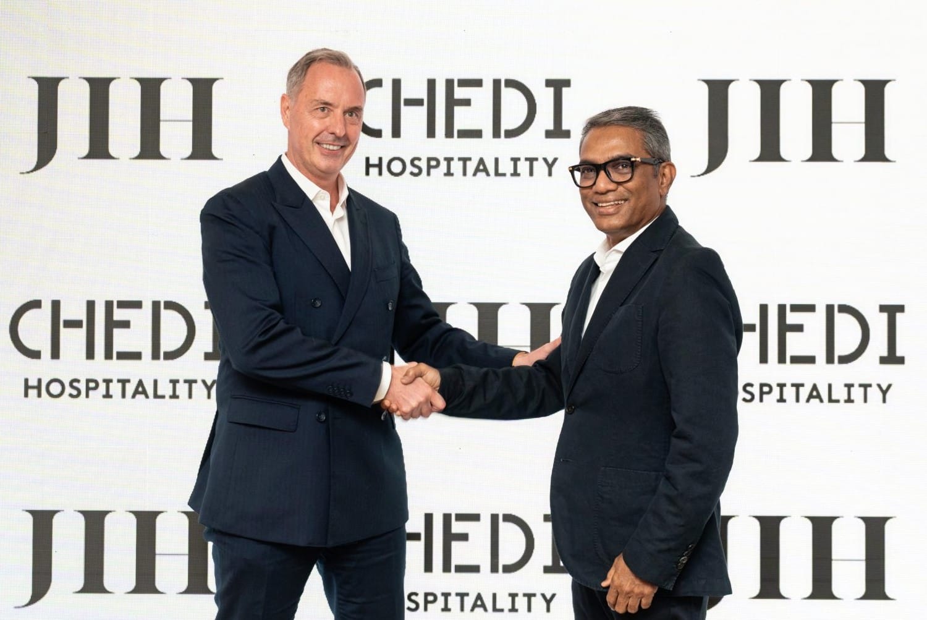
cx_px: 464
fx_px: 979
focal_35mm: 38
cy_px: 310
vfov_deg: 35.1
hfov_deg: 50.7
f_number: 4
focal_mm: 38
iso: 800
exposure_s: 1/125
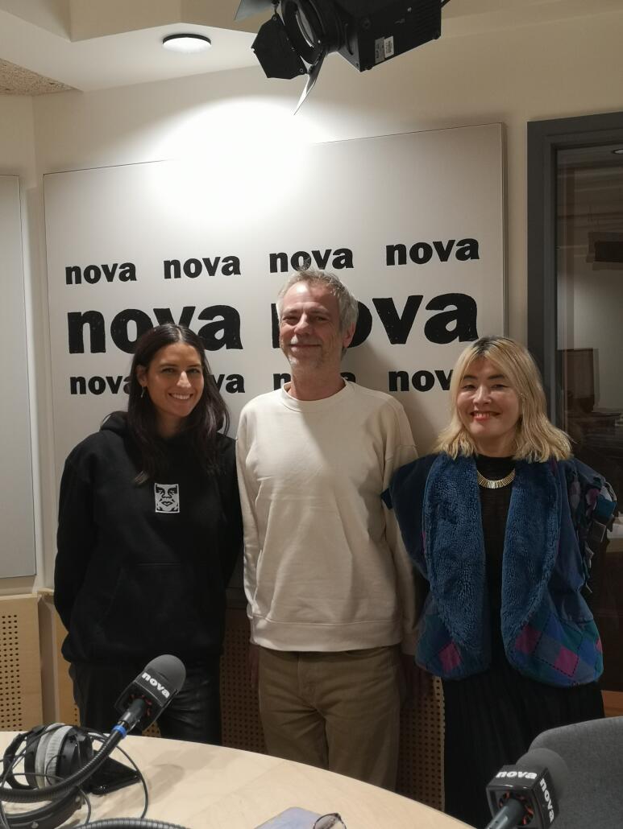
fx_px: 959
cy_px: 414
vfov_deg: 46.8
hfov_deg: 36.0
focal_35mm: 40
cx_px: 312
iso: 125
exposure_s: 1/50
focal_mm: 3.95
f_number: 1.8
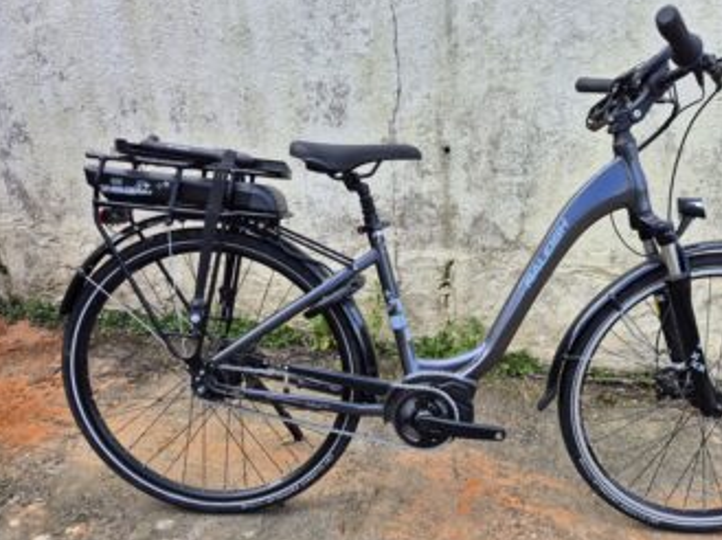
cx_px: 432
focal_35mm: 28
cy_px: 316
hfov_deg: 62.9
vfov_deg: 49.4
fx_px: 583
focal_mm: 5.4
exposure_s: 1/318
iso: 25
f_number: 1.8
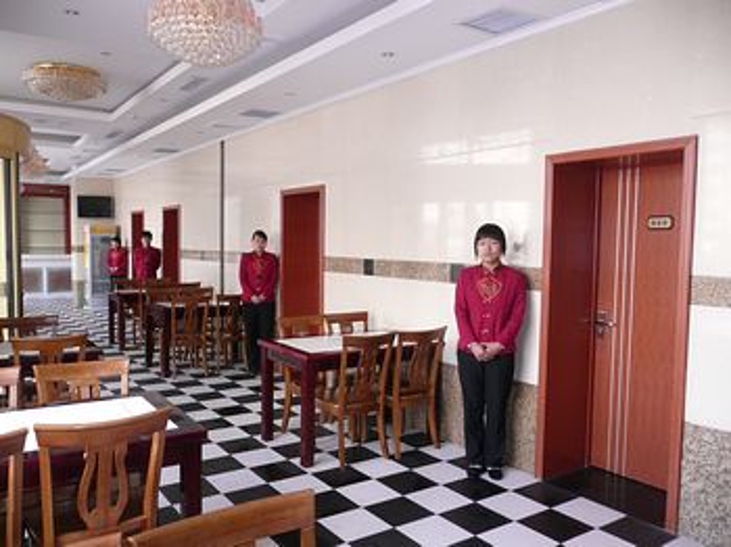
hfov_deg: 63.5
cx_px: 366
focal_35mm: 28
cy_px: 274
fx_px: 591
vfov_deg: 49.7
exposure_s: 1/30
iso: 160
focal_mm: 4.6
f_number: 3.3
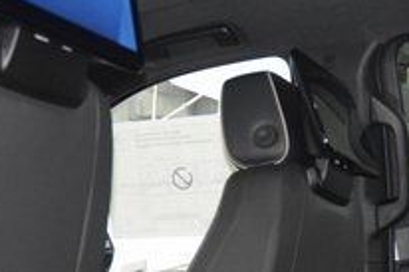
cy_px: 295
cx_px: 256
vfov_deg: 12.0
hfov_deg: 18.2
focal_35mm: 112
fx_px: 1271
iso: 3200
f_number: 3.8
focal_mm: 24
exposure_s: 1/80
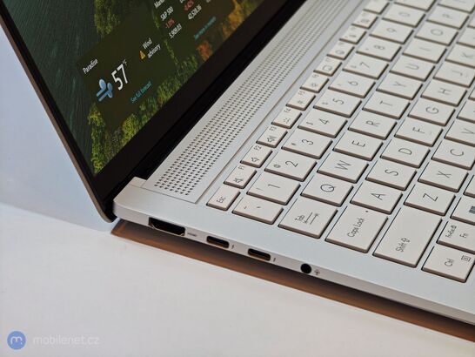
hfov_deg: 16.4
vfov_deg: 12.4
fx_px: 1647
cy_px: 178
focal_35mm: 120
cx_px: 238
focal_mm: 19.4
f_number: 2.5
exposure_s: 1/120
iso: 400
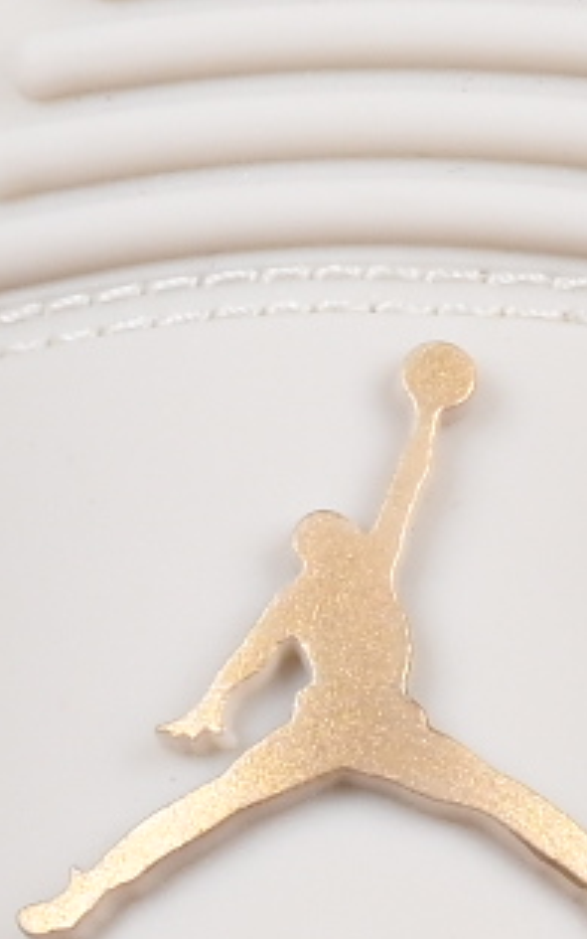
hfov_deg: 1.9
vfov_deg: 3.1
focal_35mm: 676
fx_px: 17295
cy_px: 593
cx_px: -390
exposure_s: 1/80
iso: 160
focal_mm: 50
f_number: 8
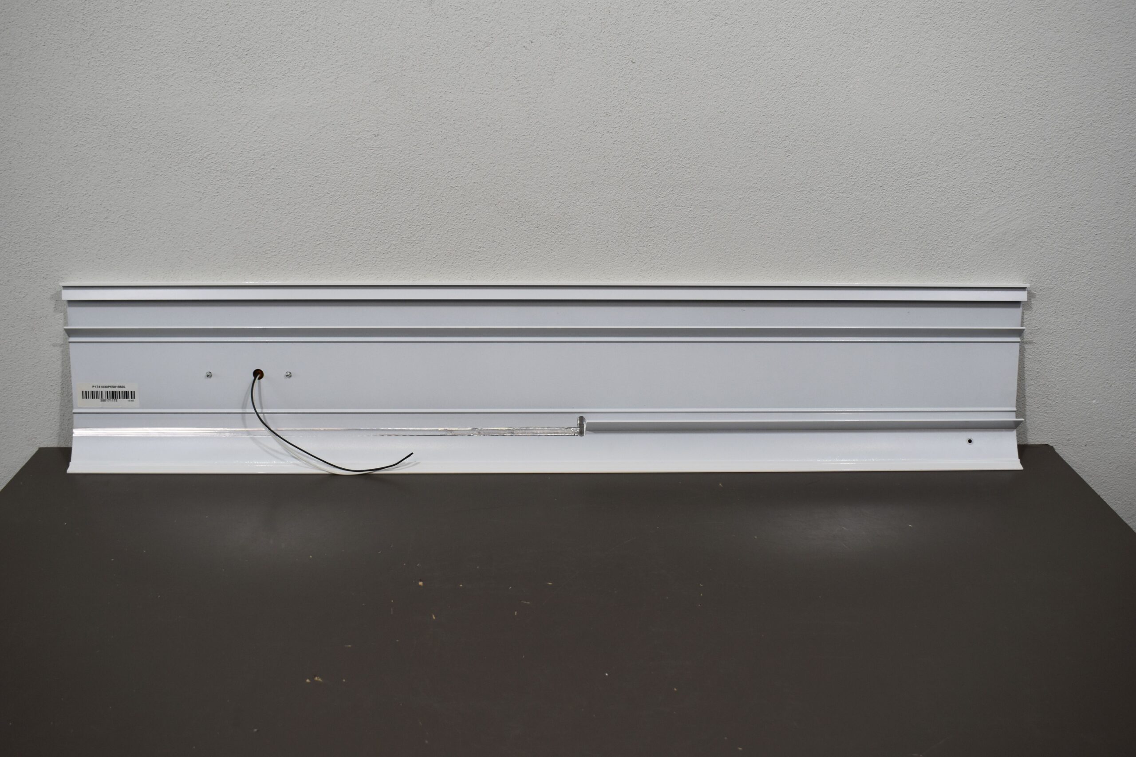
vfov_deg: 36.9
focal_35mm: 36
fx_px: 1136
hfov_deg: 53.1
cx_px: 568
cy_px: 378
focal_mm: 24
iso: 320
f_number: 5.6
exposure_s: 1/125
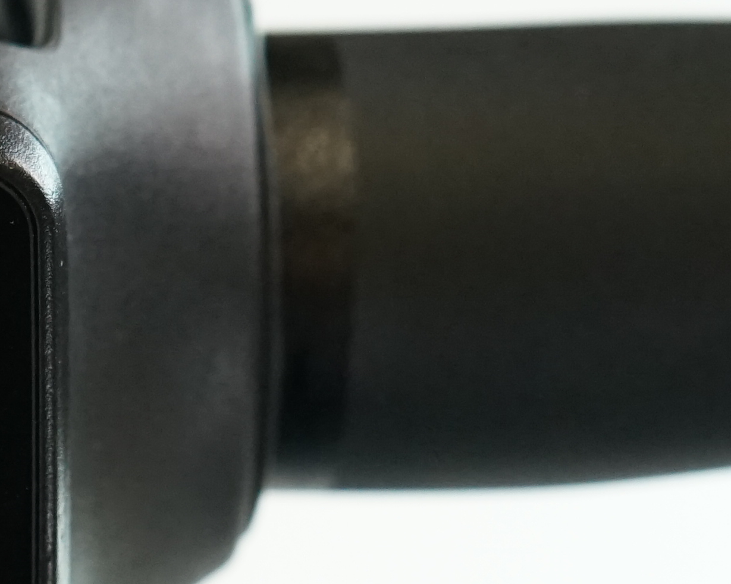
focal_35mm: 165
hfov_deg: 11.3
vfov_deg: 9.2
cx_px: -343
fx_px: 3569
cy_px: 693
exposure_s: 1/200
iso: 2000
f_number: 5.6
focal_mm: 36
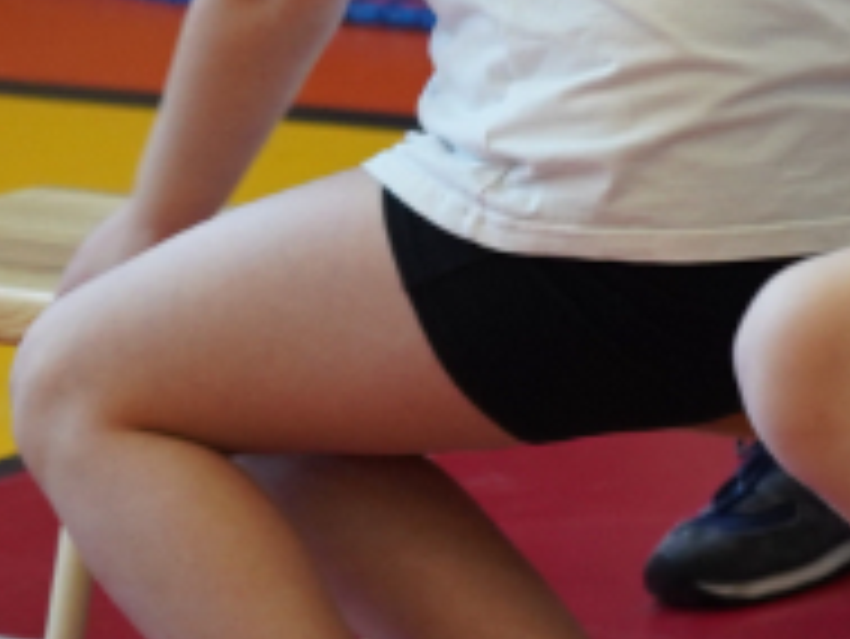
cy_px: -848
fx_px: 11696
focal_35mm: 476
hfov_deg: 4.1
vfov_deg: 3.1
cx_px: 2163
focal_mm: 72
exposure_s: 1/100
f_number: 4
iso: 1250
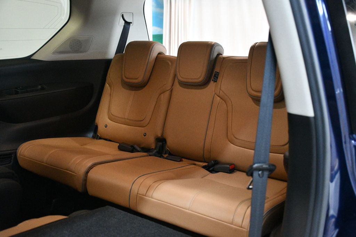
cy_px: 118
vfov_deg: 34.2
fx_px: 386
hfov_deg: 49.6
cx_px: 178
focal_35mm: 39
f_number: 3.8
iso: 4500
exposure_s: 1/60
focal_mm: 26
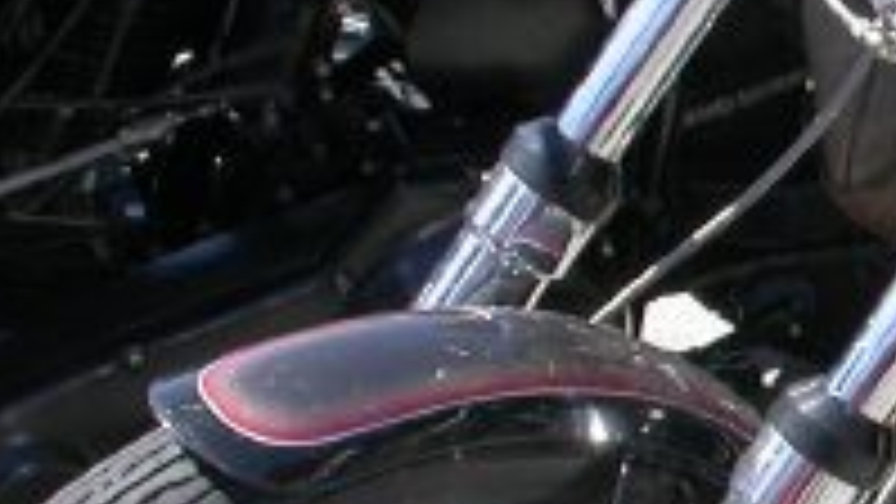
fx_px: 4586
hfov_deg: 10.7
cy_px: 342
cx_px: 1355
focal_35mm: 193
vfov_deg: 6.3
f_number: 5.5
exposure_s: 1/175
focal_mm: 9.1
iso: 100
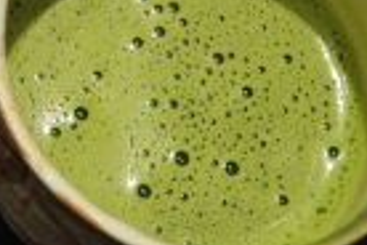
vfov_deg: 11.9
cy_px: 138
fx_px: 1172
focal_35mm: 115
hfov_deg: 17.0
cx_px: -72
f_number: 4.1
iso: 200
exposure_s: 1/60
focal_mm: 17
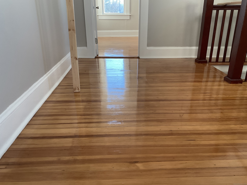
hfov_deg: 61.7
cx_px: 124
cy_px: 92
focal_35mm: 29
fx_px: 207
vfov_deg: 48.2
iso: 64
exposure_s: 1/78
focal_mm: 3
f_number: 1.8
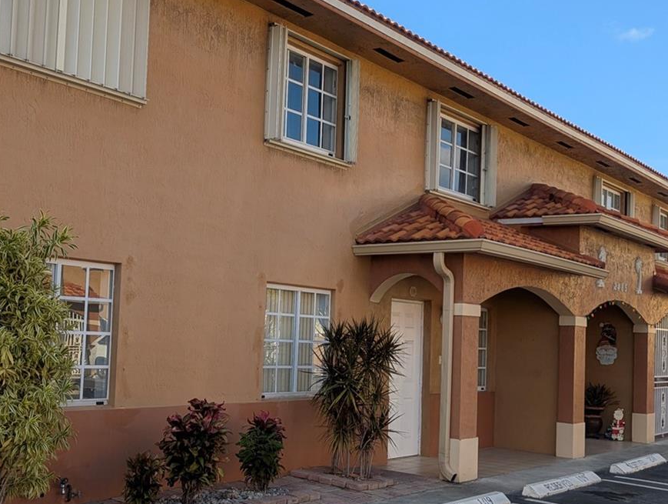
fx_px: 851
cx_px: 249
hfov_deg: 42.5
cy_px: 287
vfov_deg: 32.9
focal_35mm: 44
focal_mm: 6.9
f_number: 1.68
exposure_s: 1/917
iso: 23
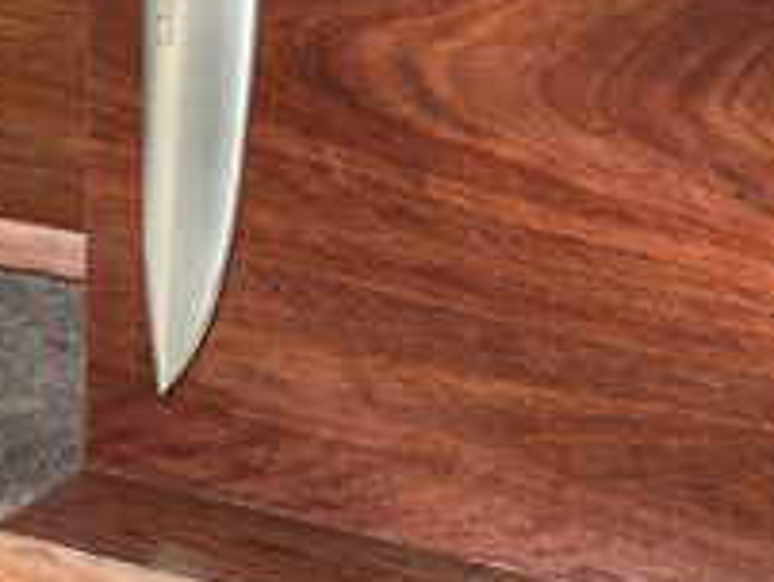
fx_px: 4253
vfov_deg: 7.8
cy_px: 19
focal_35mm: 190
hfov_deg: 10.4
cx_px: 448
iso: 25
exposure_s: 1/121
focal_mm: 7.5
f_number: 2.2
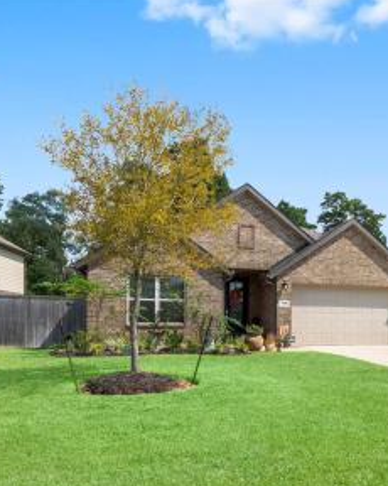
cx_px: 280
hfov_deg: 60.4
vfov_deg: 75.1
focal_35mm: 22
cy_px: 246
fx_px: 316
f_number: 10
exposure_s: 1/200
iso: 800
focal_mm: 10
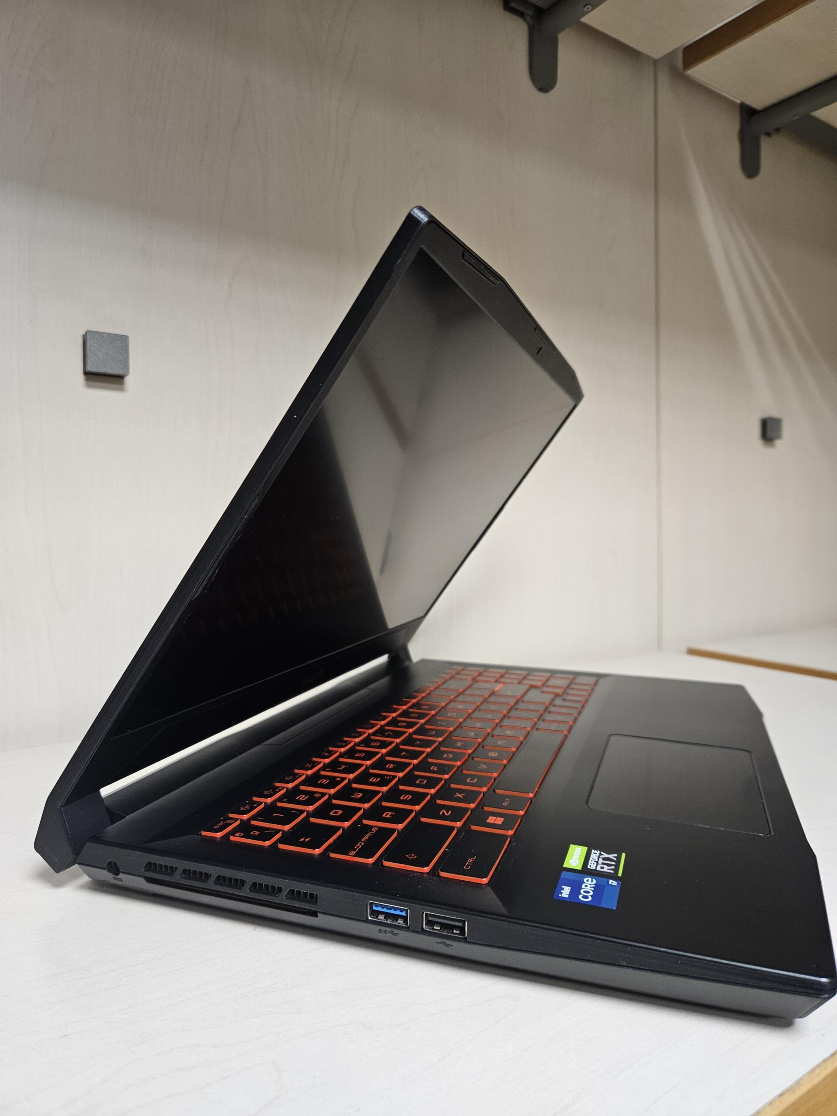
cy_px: 558
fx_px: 742
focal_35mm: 23
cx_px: 418
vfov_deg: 73.9
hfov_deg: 58.9
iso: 320
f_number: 1.8
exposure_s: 1/100
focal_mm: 5.4
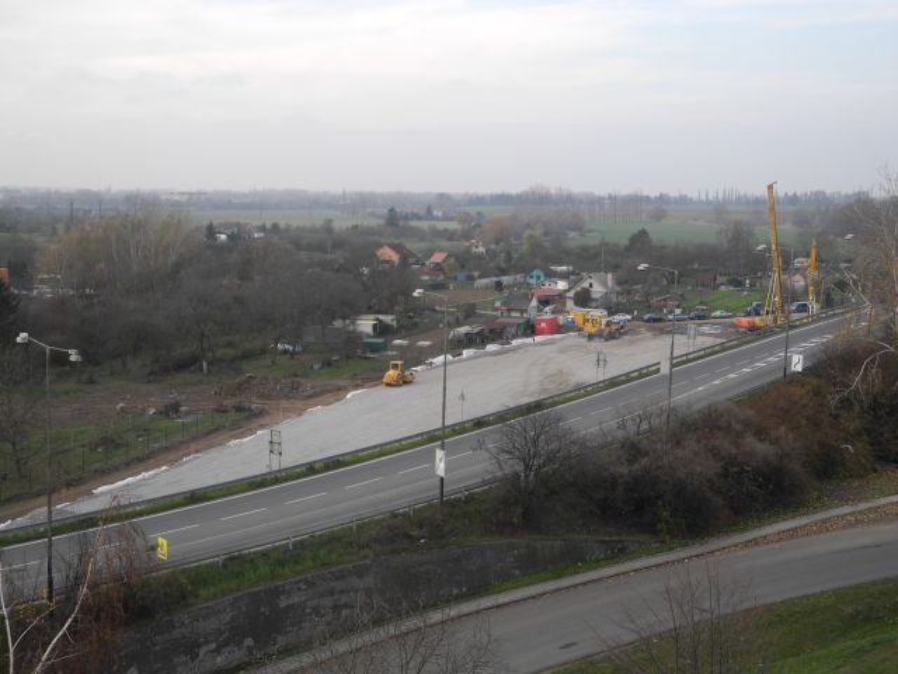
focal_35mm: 45
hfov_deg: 42.1
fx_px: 1167
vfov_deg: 32.2
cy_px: 337
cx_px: 449
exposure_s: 1/226
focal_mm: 9.7
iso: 100
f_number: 3.2
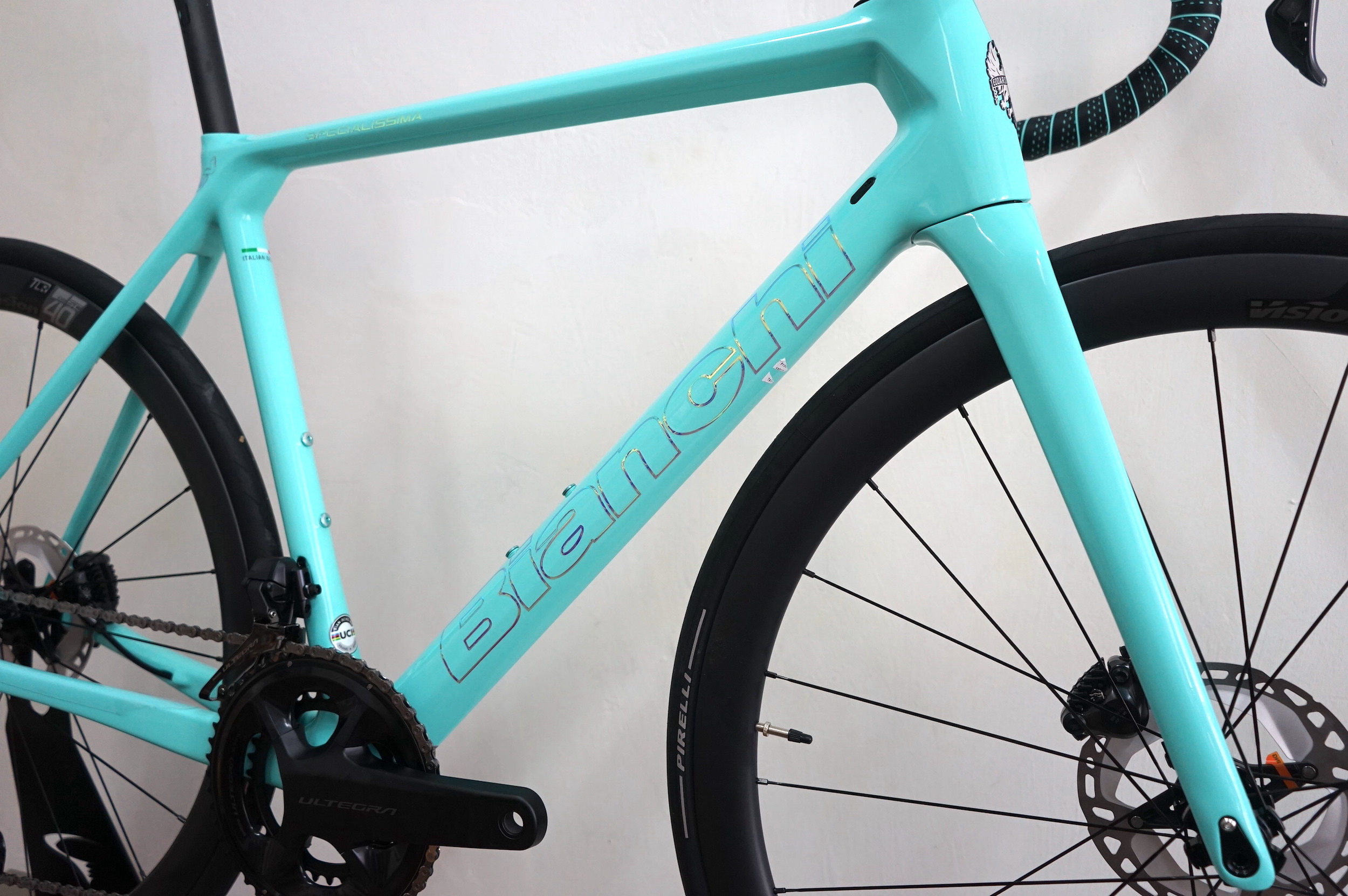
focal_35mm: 29
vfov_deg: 44.9
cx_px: 674
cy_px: 448
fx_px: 1085
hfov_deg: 63.7
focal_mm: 29
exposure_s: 1/160
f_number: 4
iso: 800
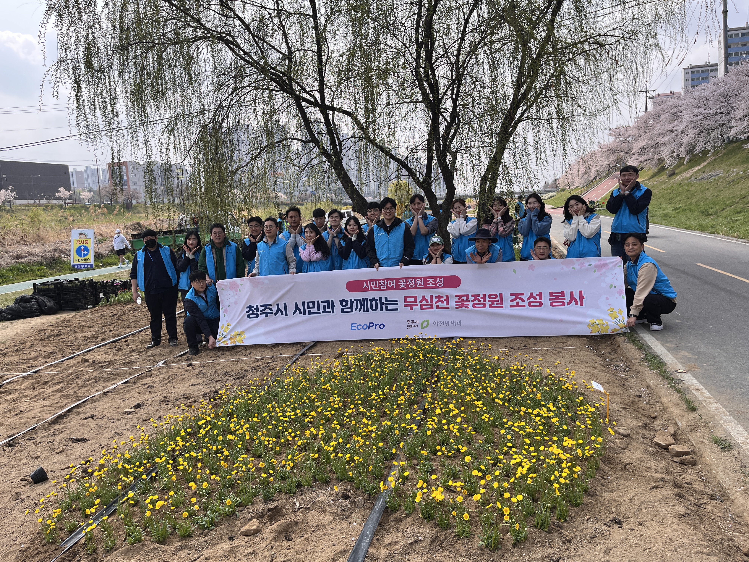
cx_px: 374
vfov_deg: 53.1
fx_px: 563
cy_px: 281
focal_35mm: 26
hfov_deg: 67.3
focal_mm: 5.1
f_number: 1.6
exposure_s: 1/2062
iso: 50
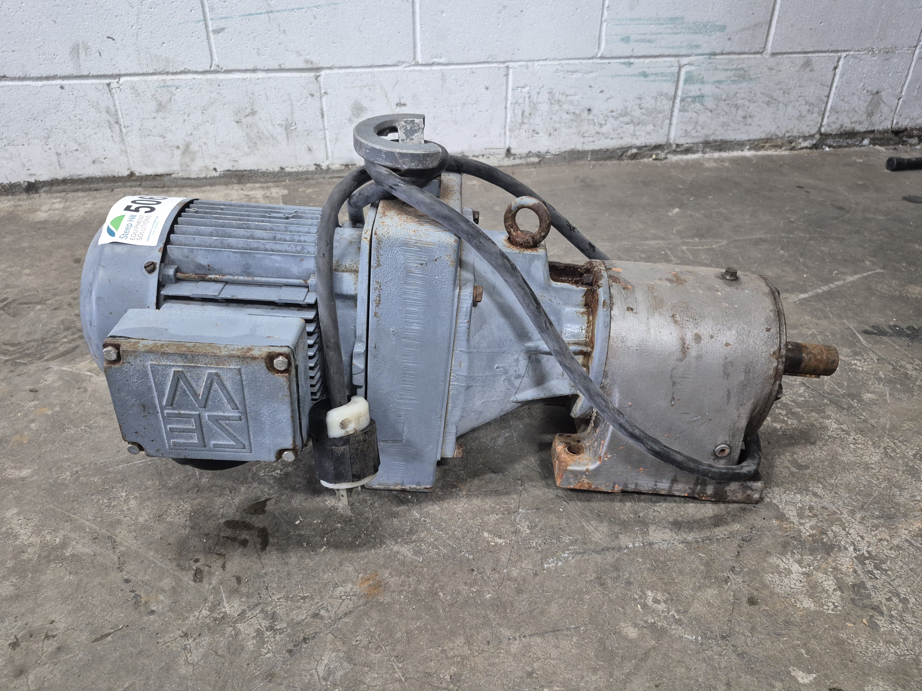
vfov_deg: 56.8
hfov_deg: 71.6
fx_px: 639
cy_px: 359
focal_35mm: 24
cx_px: 461
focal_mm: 5.4
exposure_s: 1/120
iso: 640
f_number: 1.8
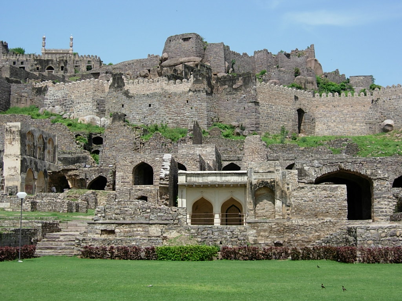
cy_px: 150
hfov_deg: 31.7
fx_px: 708
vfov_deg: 24.0
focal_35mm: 61
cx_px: 201
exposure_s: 1/995
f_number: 3.5
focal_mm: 12.7
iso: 64
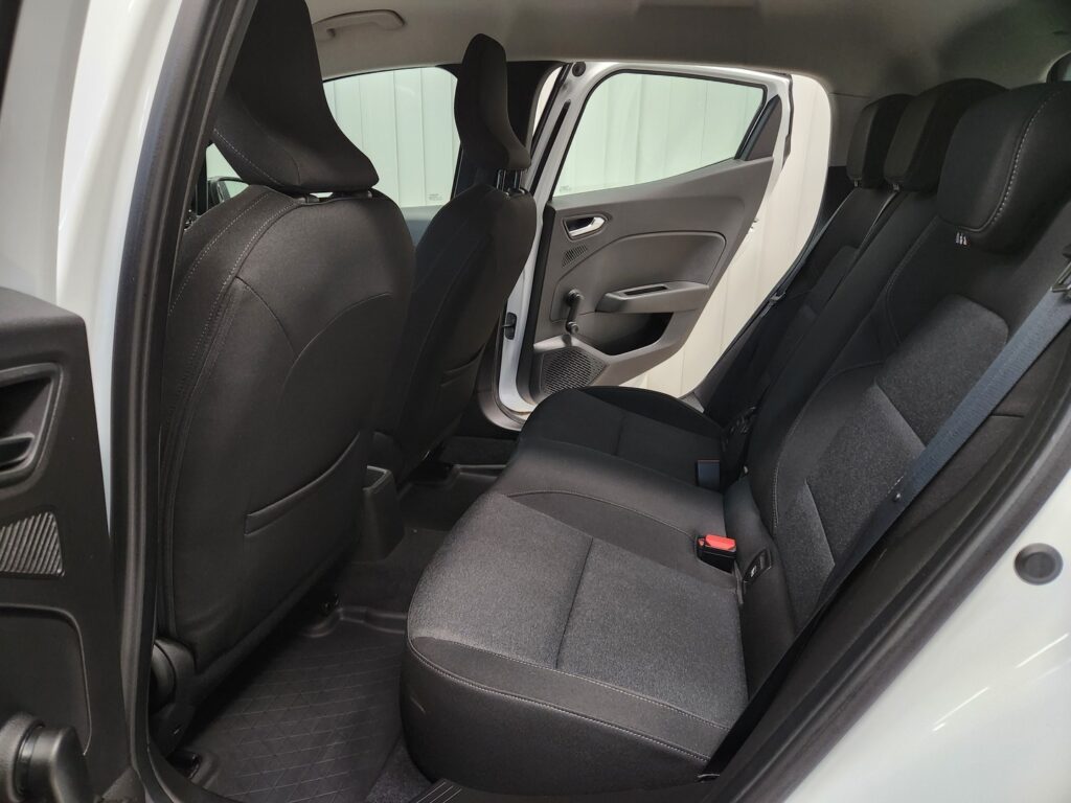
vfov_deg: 58.9
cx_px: 536
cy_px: 402
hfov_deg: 73.9
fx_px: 712
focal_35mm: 23
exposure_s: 1/100
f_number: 1.8
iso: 320
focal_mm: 5.4
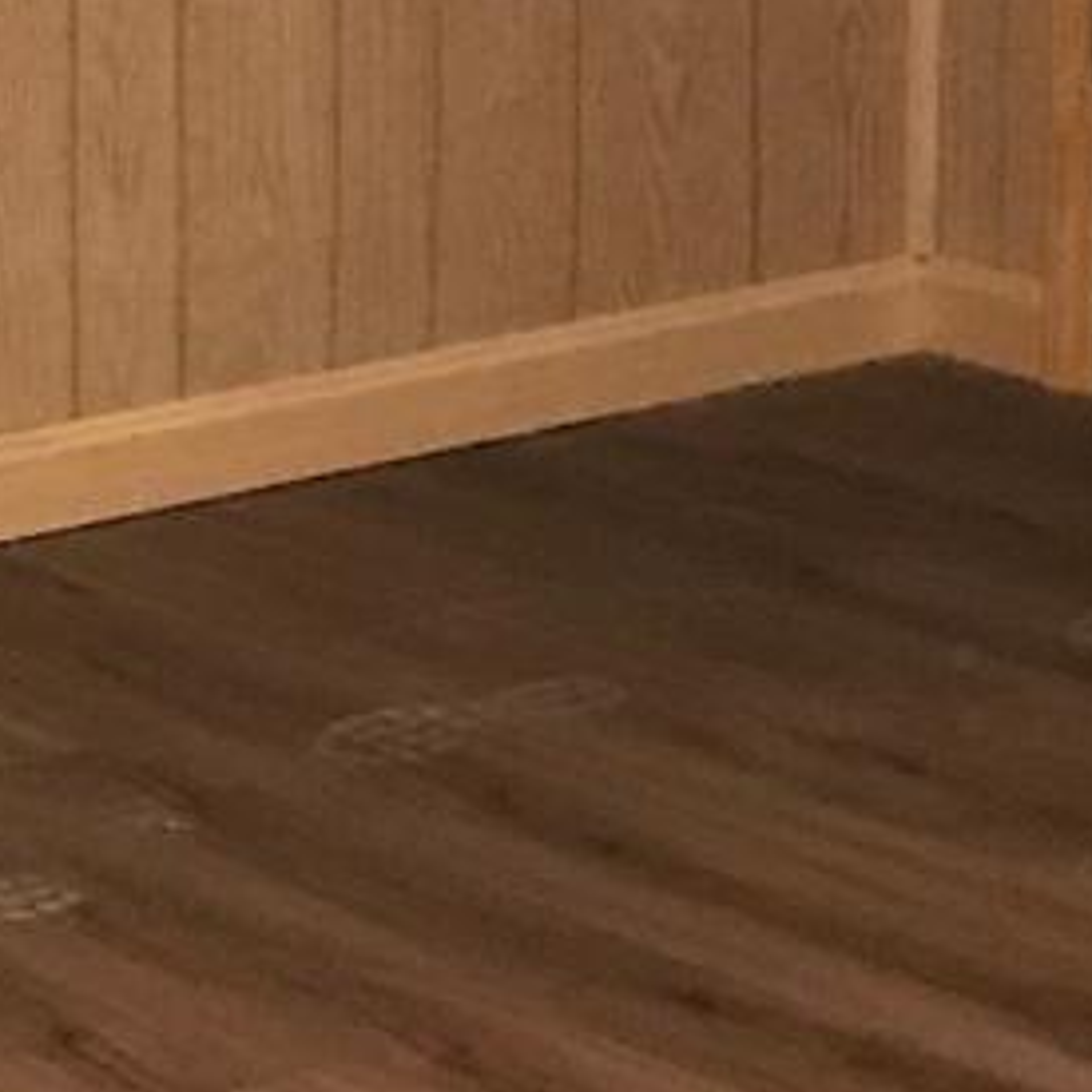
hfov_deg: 9.3
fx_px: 6567
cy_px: 206
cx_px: -409
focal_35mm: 184
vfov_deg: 9.5
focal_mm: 3.99
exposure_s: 1/4
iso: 100
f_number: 1.8
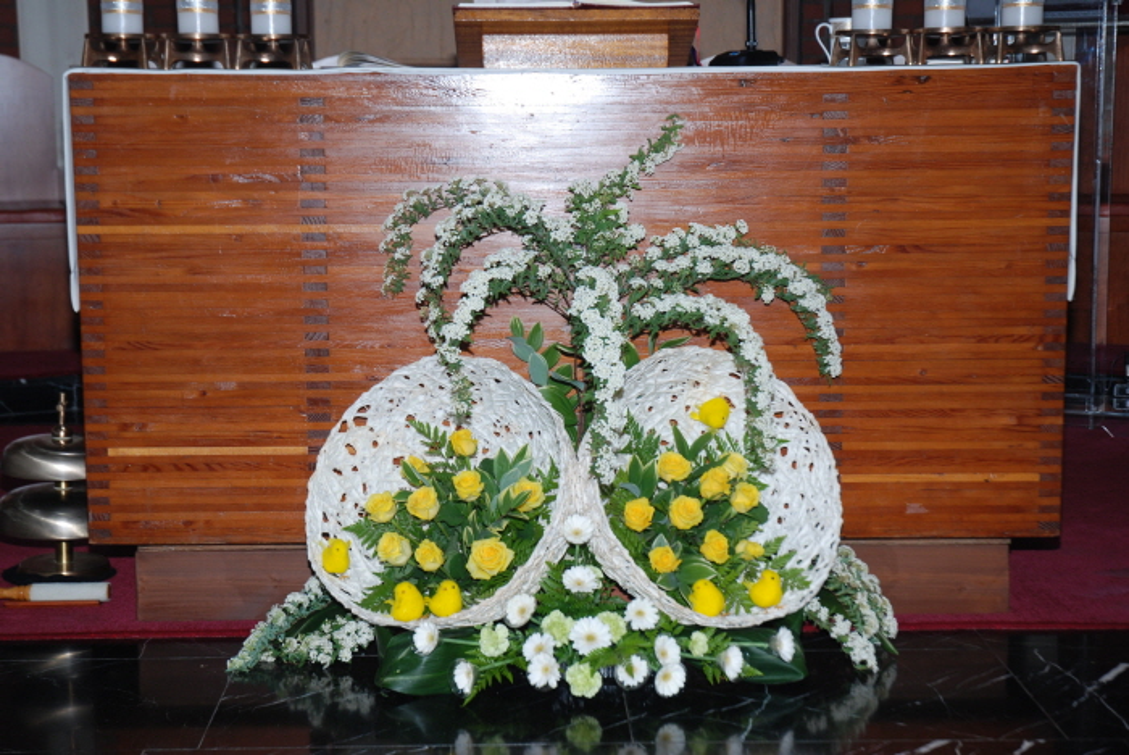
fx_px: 2071
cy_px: 378
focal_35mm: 66
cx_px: 564
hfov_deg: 30.5
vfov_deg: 20.7
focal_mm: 44
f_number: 5.6
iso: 200
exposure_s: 1/60
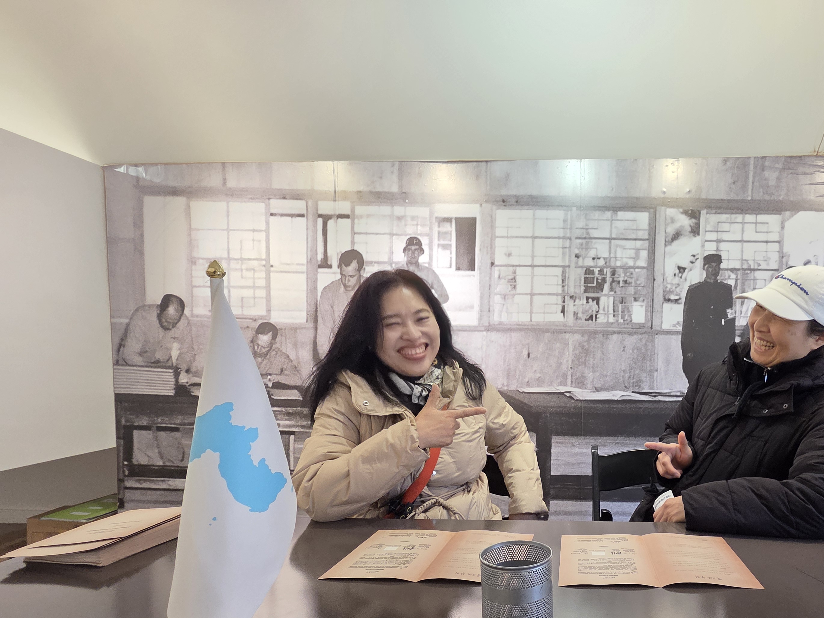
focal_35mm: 19
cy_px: 375
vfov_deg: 67.9
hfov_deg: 81.2
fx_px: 452
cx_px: 563
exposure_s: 1/60
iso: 250
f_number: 2.2
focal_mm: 2.2
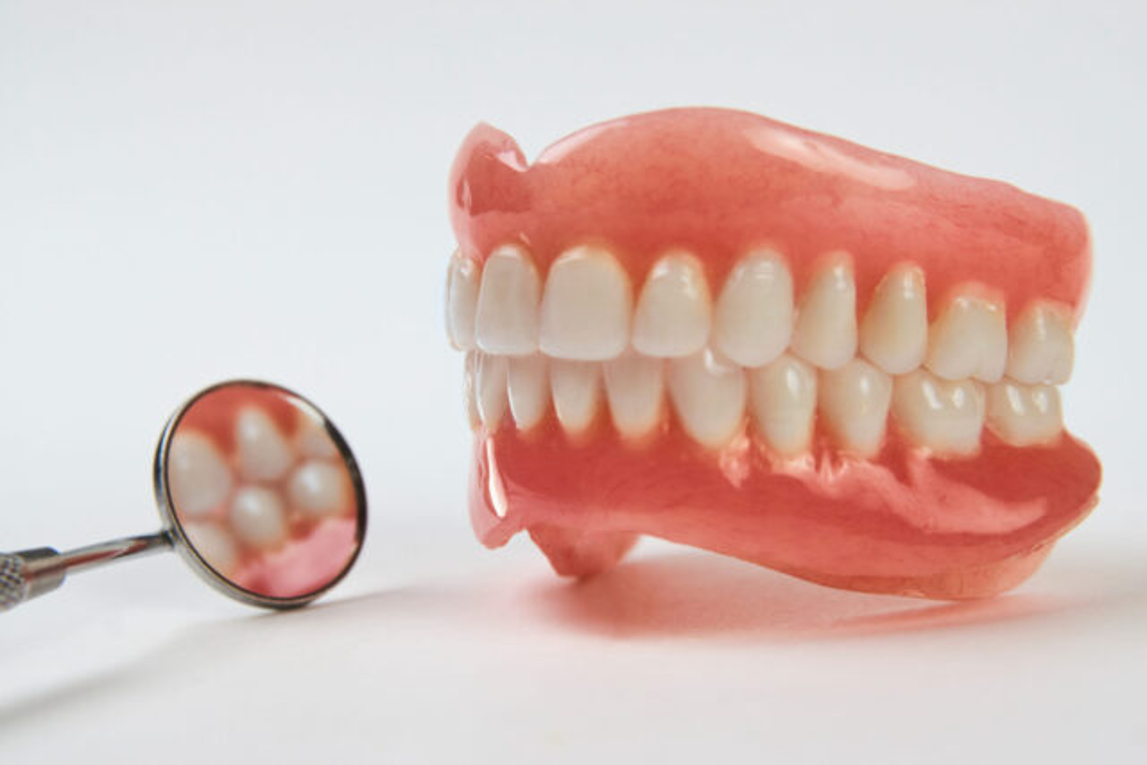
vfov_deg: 13.0
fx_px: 3346
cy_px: 382
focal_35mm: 105
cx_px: 574
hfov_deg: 19.5
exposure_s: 1/100
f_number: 7.1
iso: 100
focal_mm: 70
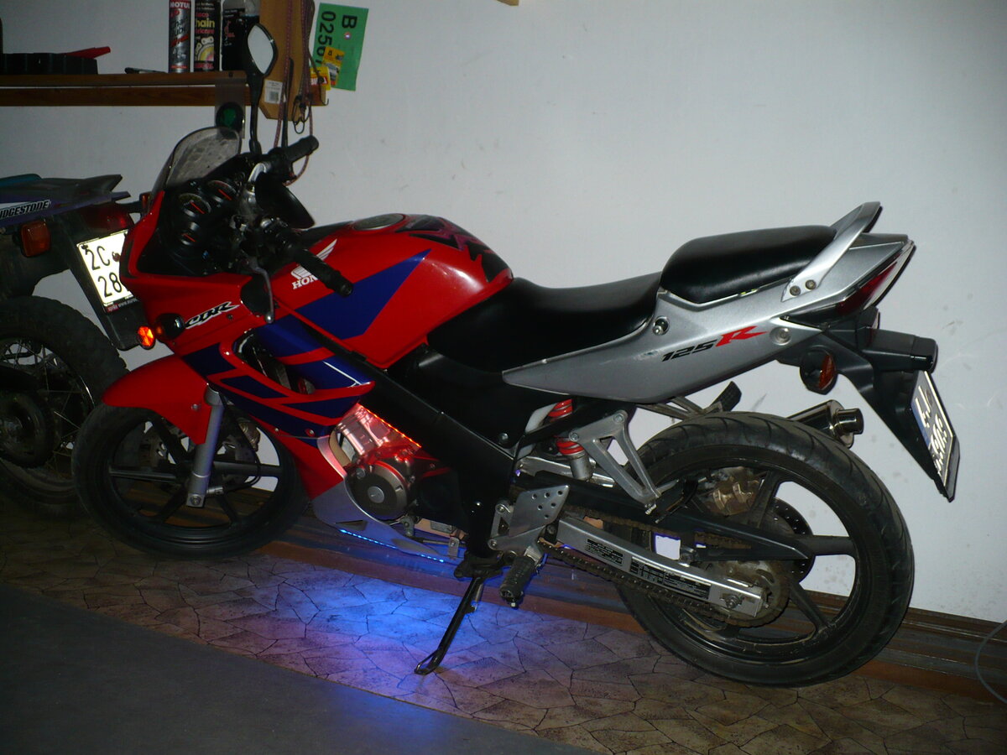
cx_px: 504
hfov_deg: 50.1
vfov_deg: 38.7
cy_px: 378
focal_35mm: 37
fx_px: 1076
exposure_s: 1/30
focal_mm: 6.1
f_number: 2.8
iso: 125
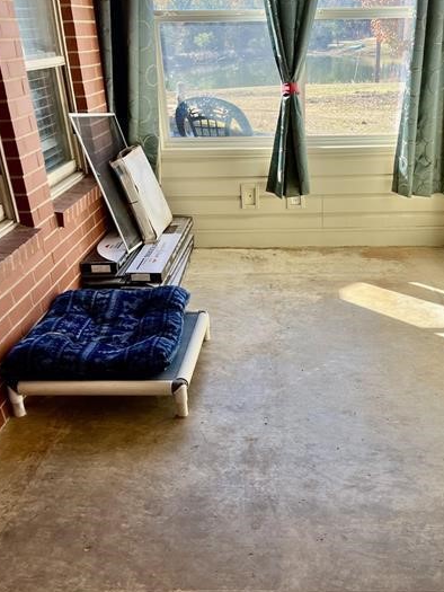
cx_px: 290
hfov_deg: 37.4
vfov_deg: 48.2
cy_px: 389
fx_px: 650
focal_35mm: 38
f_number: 1.6
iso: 40
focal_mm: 5.1
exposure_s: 1/138
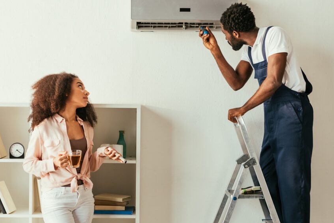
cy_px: 122
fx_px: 650
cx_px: 142
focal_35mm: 70
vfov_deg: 19.5
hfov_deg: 28.8
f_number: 3.5
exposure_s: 1/200
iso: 320
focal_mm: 58
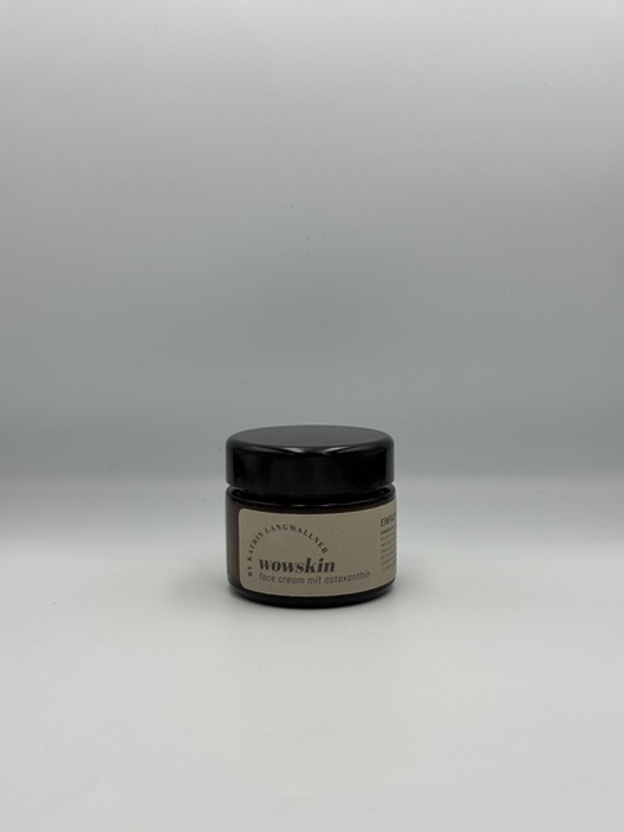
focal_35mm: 48
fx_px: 1154
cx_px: 312
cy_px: 416
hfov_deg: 30.3
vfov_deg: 39.7
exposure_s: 1/1193
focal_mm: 6.76
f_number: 1.78
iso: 64
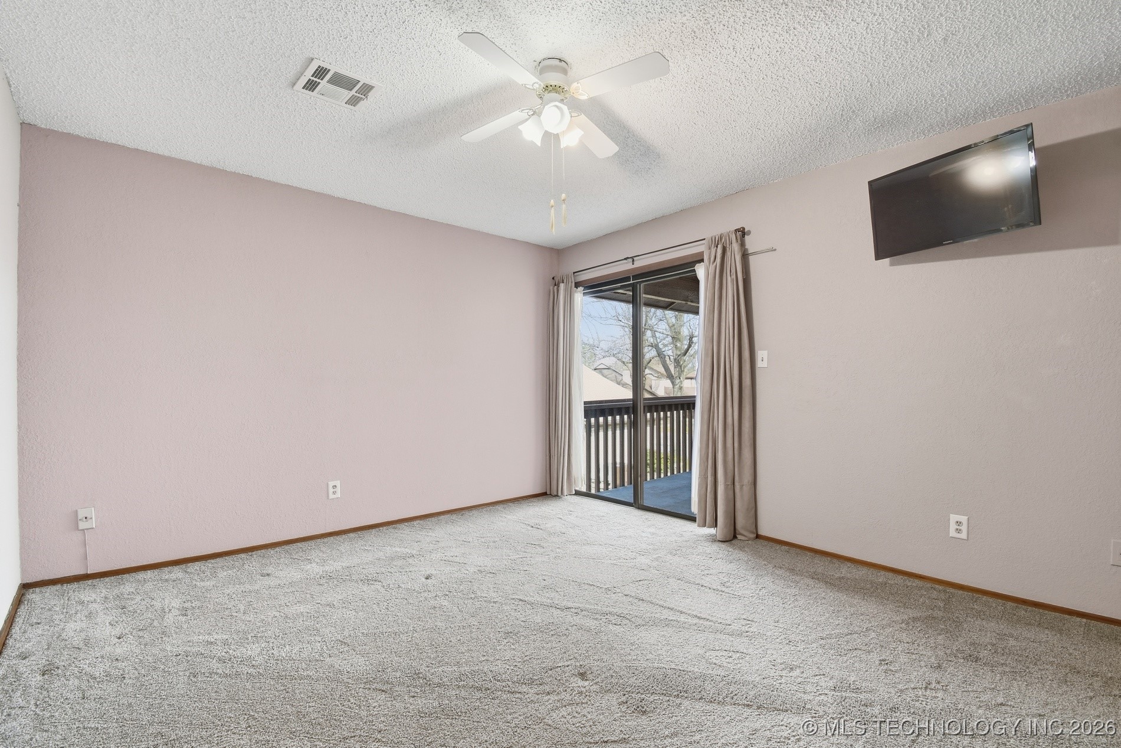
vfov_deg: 77.3
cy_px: 374
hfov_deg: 100.4
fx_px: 467
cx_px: 560
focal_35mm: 15
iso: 250
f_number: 9
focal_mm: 10
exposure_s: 1/30
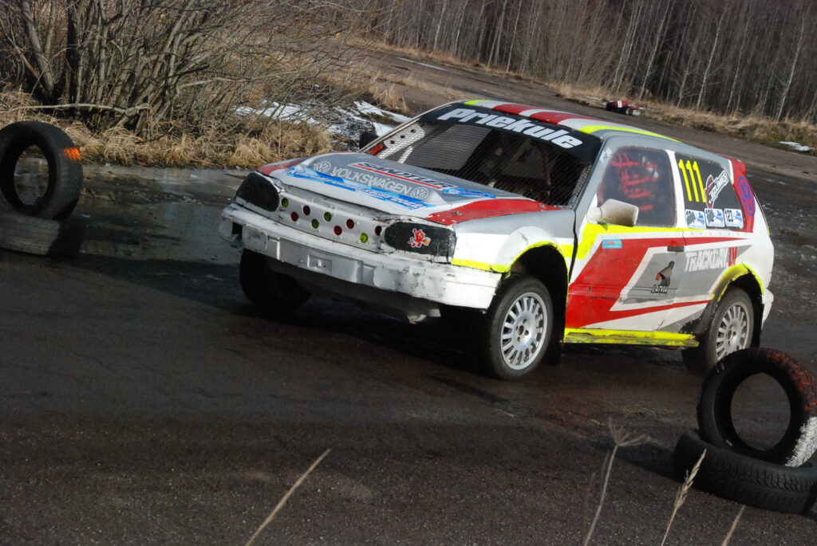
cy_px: 273
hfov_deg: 18.2
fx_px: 2556
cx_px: 408
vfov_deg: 12.2
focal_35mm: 112
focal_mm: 75
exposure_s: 1/2000
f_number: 11
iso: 1600
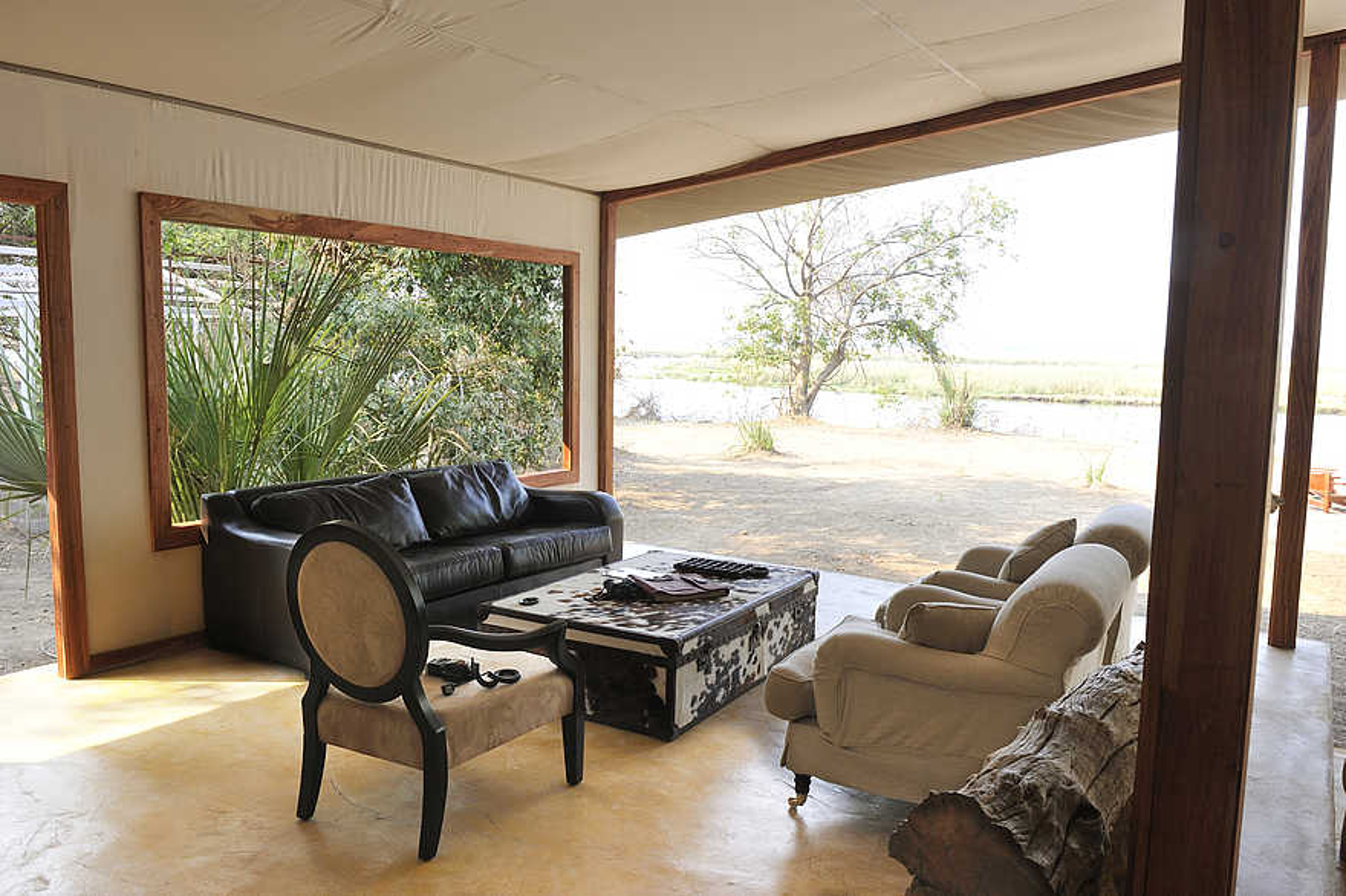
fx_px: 1046
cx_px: 673
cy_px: 448
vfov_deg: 46.4
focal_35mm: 28
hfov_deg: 65.5
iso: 400
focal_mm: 28
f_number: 10
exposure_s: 1/25
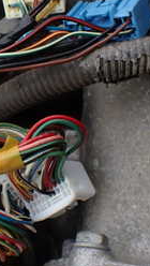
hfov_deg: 14.8
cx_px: -36
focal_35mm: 79
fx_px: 557
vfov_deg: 26.8
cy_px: 110
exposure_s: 1/400
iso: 100
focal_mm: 5.4
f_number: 3.2
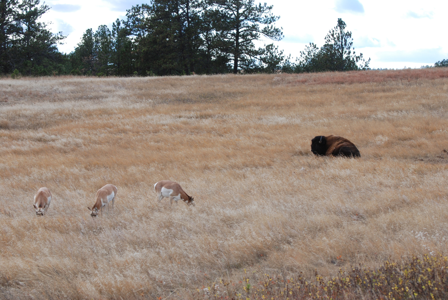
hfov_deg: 19.4
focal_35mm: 105
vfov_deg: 13.1
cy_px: 150
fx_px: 1308
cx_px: 224
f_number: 5.6
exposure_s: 1/500
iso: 200
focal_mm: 70
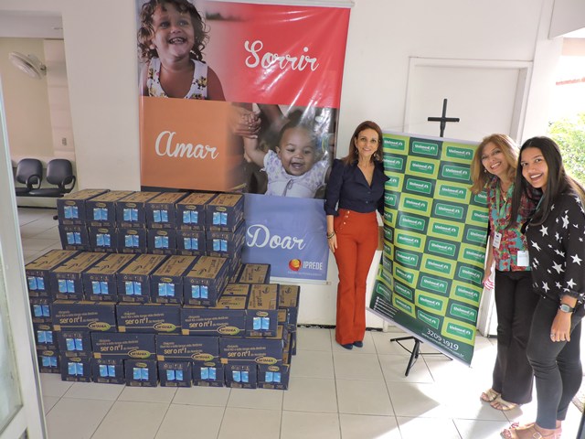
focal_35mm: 24
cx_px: 292
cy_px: 220
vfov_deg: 56.8
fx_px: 406
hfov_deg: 71.6
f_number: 3
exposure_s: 1/40
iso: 360
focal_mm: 4.3
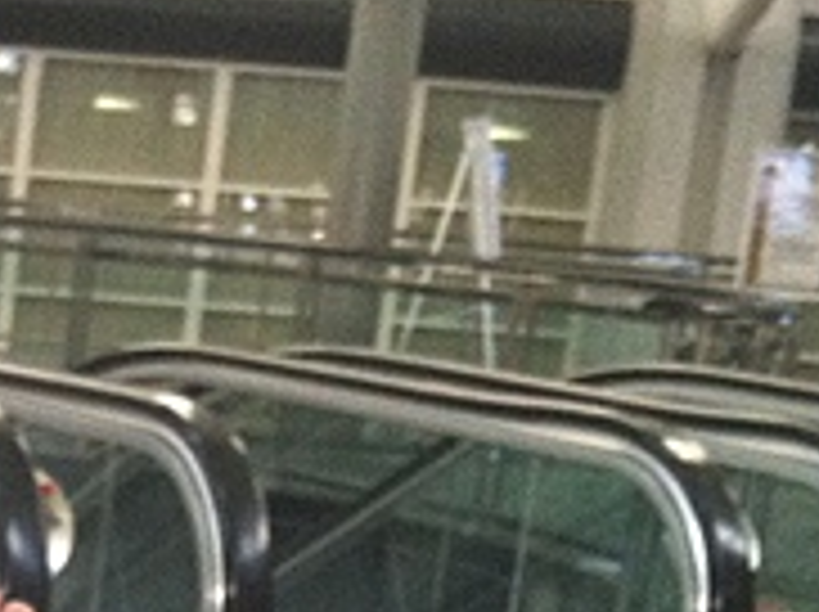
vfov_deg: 11.6
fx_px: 2906
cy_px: 878
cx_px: -356
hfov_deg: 15.0
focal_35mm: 123
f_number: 2.8
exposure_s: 1/15
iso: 160
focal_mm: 3.85
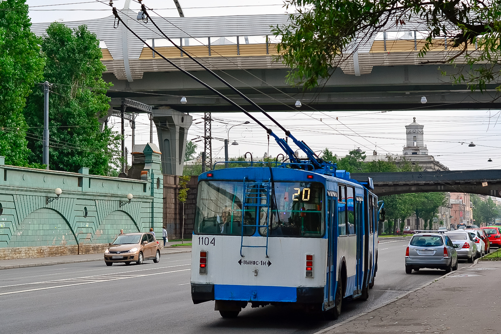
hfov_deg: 27.0
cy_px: 167
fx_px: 1044
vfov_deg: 18.2
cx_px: 250
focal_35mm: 75
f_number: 6.3
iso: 200
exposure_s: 1/500
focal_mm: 50
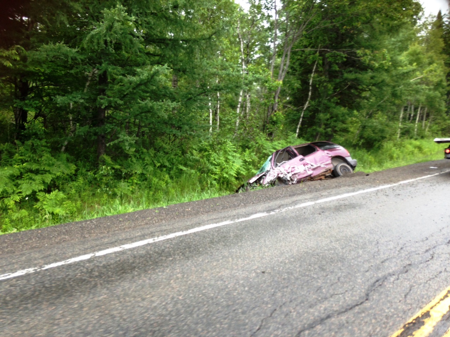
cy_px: 168
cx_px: 225
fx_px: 429
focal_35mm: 33
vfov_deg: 42.9
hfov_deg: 55.4
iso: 80
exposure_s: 1/120
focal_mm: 4.12
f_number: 2.4
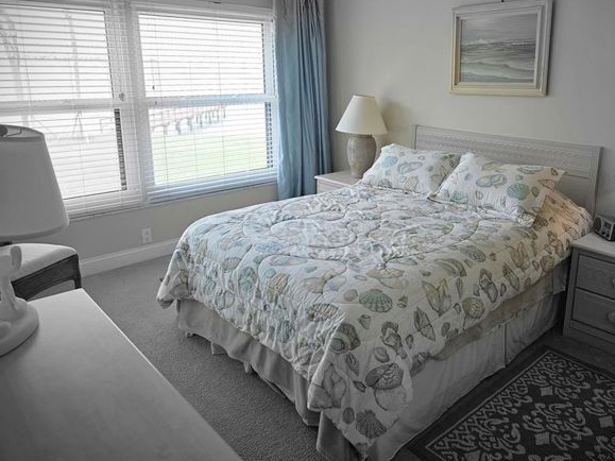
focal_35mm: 28
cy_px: 184
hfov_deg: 62.9
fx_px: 497
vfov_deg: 49.4
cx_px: 367
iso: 50
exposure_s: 1/120
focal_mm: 6.3
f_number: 1.7
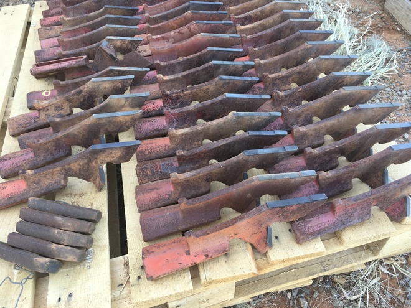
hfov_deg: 61.7
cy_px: 154
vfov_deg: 48.2
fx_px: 344
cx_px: 206
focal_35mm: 29
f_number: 2.2
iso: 25
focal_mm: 4.15
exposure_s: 1/50
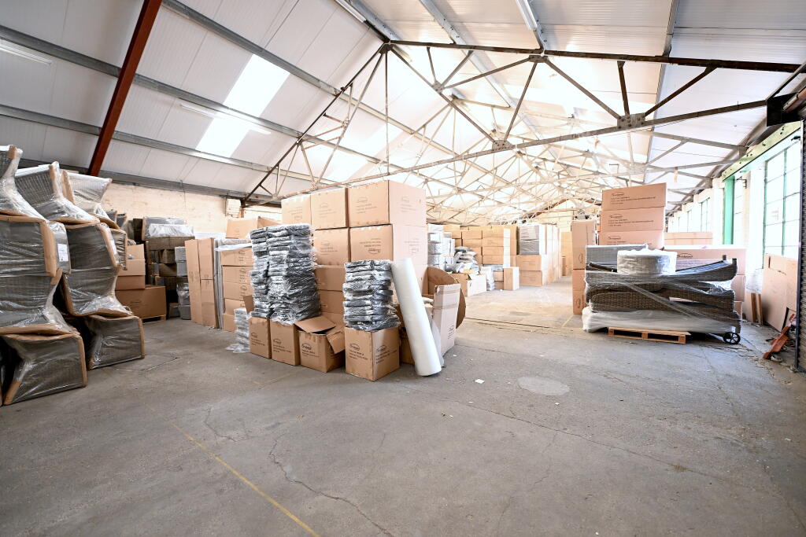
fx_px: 313
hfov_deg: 104.2
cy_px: 268
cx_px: 403
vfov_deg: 81.2
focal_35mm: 14
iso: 2500
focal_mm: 14
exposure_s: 1/80
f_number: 3.2
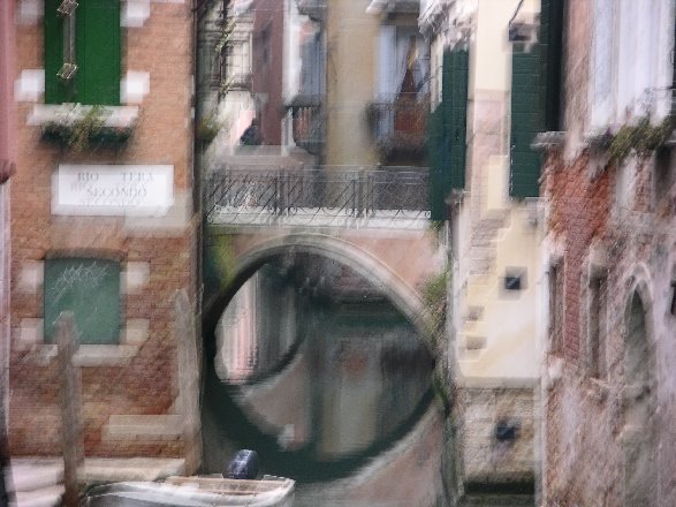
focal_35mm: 190
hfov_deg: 10.4
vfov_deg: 7.8
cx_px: 338
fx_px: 3710
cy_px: 254
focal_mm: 48.5
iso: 50
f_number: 4
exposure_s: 1/11.7
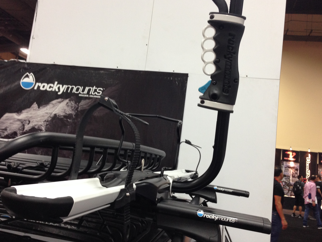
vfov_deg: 38.6
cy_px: 110
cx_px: 161
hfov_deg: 50.1
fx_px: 344
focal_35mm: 37
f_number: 2.4
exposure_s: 1/20
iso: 125
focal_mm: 4.12
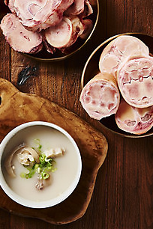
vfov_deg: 23.8
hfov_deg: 16.1
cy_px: 85
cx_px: 66
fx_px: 542
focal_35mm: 85
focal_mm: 65
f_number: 10
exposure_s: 1/125
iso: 100
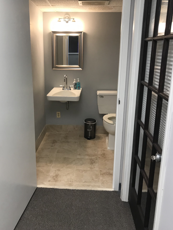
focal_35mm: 32
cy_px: 106
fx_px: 213
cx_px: 77
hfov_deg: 44.1
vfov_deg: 56.7
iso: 32
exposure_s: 1/30
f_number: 1.8
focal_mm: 3.99
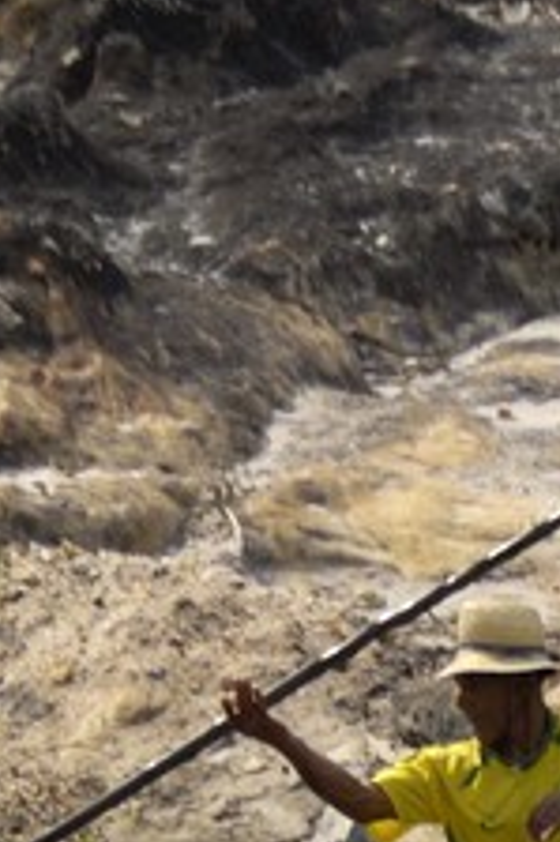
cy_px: 2721
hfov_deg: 6.3
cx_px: 883
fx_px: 5001
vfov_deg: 8.0
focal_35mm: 214
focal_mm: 20
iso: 100
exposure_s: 1/320
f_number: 8
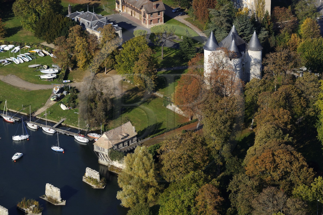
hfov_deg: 14.7
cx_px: 162
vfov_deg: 9.8
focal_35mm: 140
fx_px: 1256
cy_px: 108
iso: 400
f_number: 8
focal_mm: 140
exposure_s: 1/1000
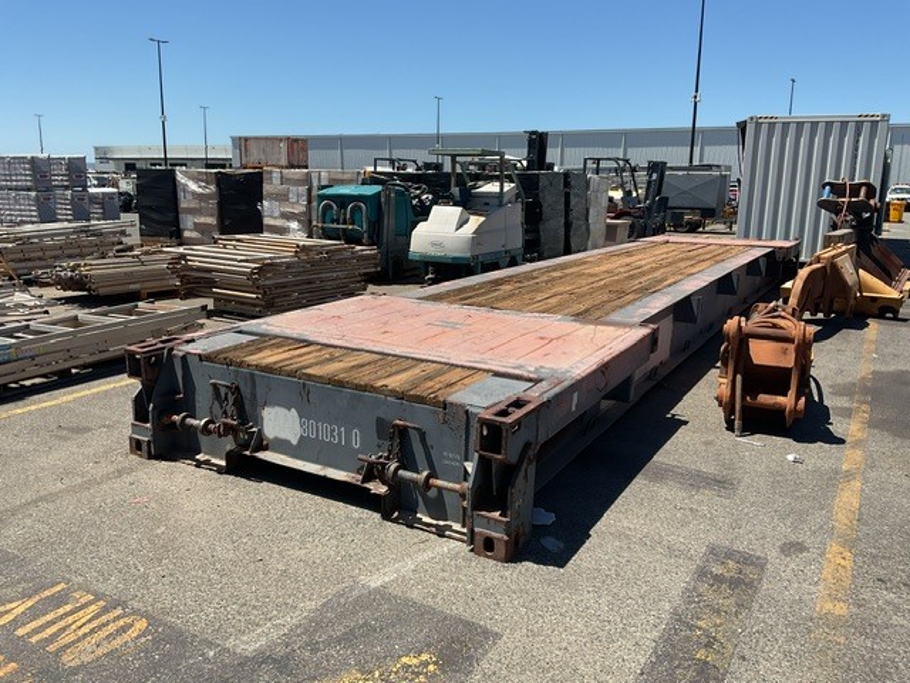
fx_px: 762
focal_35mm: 29
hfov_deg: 61.7
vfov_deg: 48.2
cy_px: 342
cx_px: 455
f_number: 1.8
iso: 16
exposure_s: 1/2058
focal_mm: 3
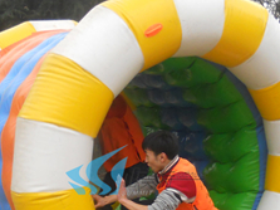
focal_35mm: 81
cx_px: 136
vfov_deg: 18.0
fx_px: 655
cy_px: 170
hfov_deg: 24.1
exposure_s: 1/800
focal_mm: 4.9
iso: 200
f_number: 3.2
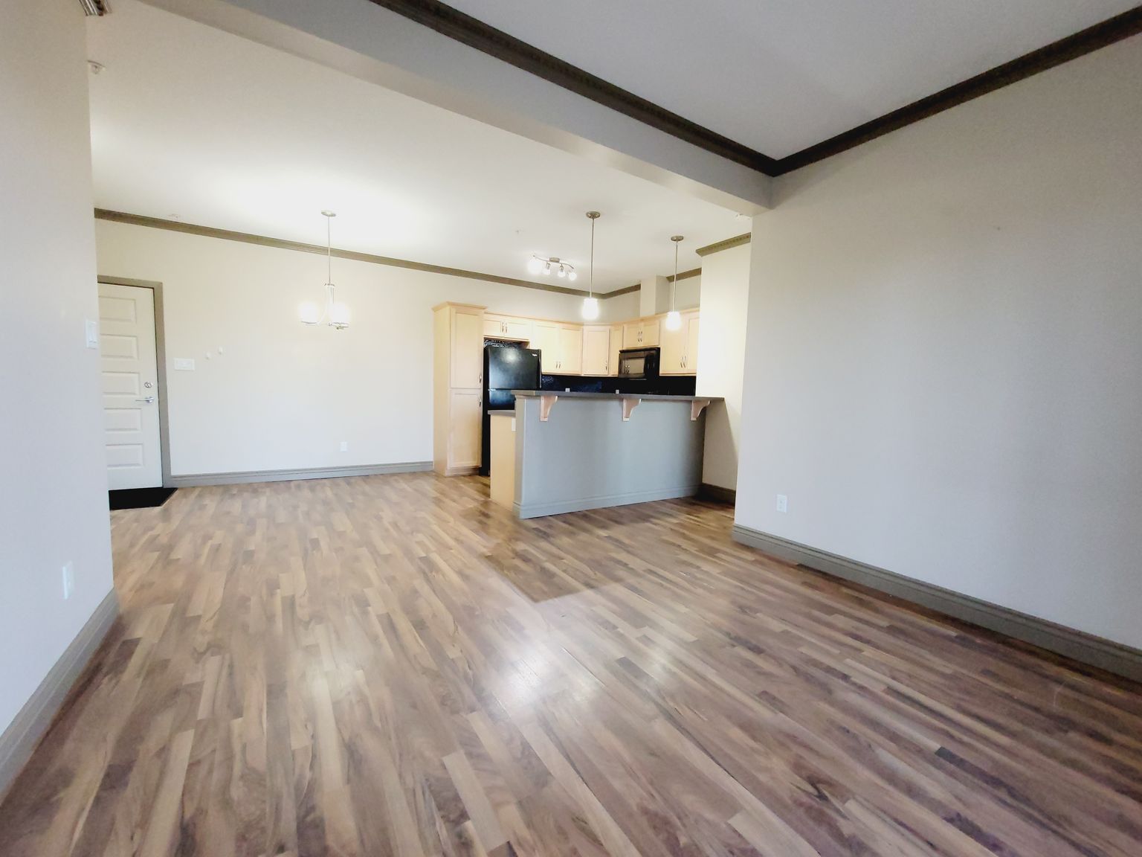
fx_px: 429
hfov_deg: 106.2
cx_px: 571
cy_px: 428
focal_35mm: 13
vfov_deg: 89.9
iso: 400
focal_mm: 2.2
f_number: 2.2
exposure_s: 1/59
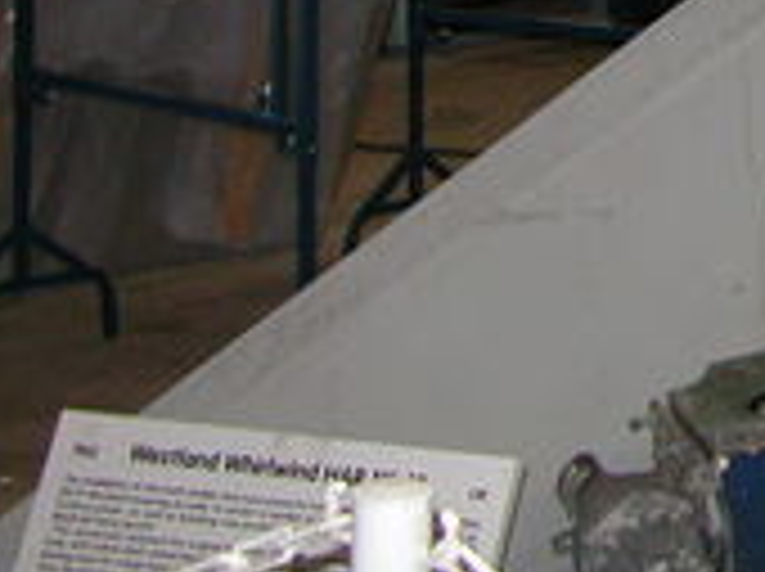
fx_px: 3641
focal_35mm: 165
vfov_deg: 8.3
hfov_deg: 10.4
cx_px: 1796
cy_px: -766
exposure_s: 1/60
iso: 200
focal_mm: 8.9
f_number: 2.8
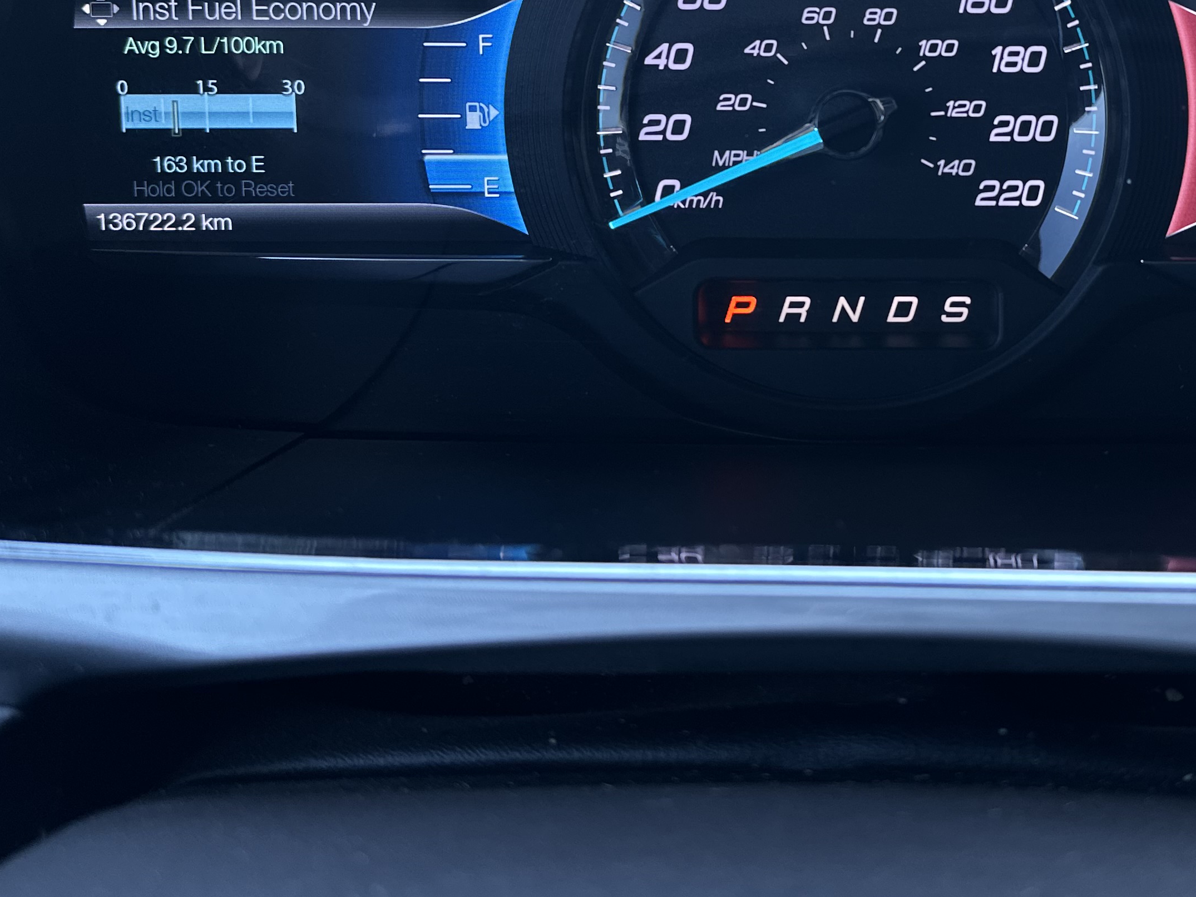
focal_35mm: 45
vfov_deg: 31.6
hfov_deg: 40.9
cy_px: 217
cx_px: 887
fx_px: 1555
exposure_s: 1/82
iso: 100
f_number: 1.78
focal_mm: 6.86
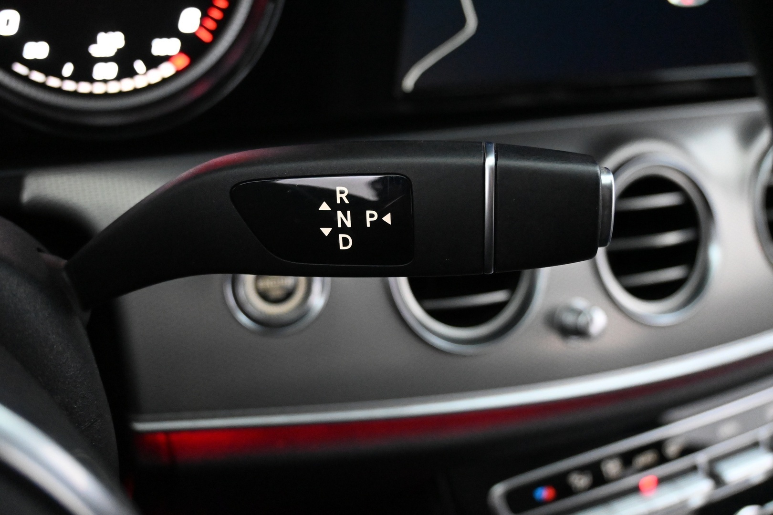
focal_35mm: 34
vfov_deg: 38.4
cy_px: 258
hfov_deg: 55.1
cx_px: 386
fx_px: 741
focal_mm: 23
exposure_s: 1/40
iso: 8000
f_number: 4.2
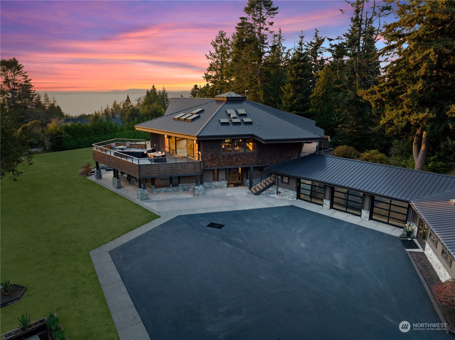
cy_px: 170
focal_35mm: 24
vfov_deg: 56.7
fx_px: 315
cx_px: 228
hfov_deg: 71.6
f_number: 6.3
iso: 200
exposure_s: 1/120
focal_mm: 12.29
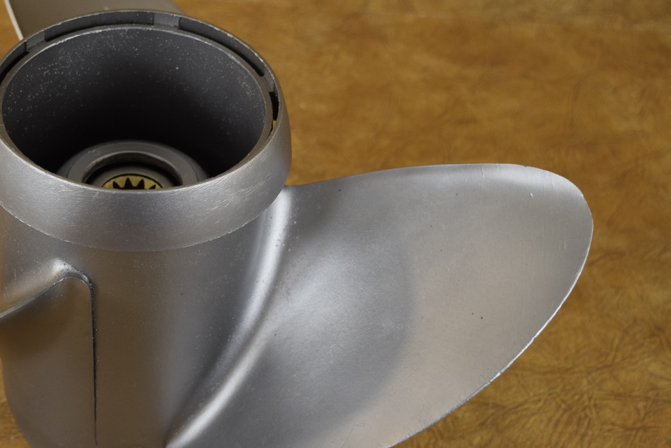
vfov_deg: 15.6
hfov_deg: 22.9
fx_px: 1638
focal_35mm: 88
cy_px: 234
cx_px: 165
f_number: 6.3
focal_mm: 35
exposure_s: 1/125
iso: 400
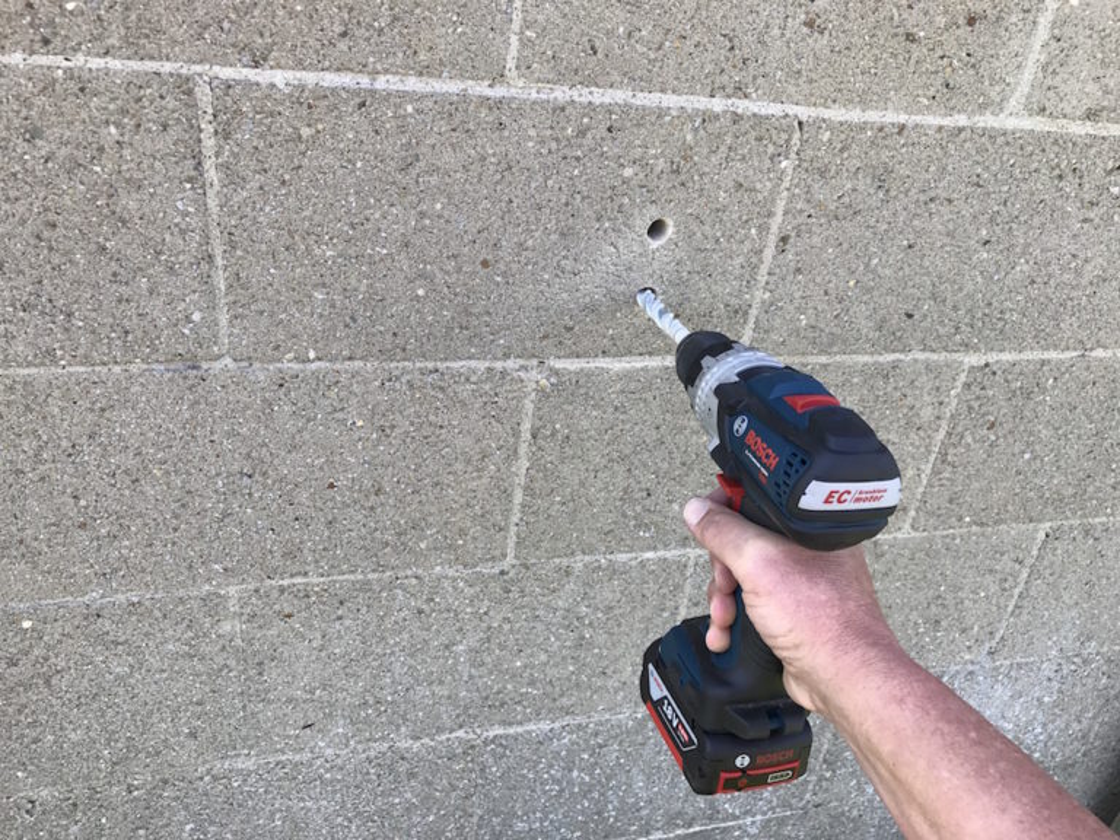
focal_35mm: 28
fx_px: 906
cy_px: 420
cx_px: 560
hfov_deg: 63.4
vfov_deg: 49.7
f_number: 1.8
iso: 20
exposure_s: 1/404
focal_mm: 3.99
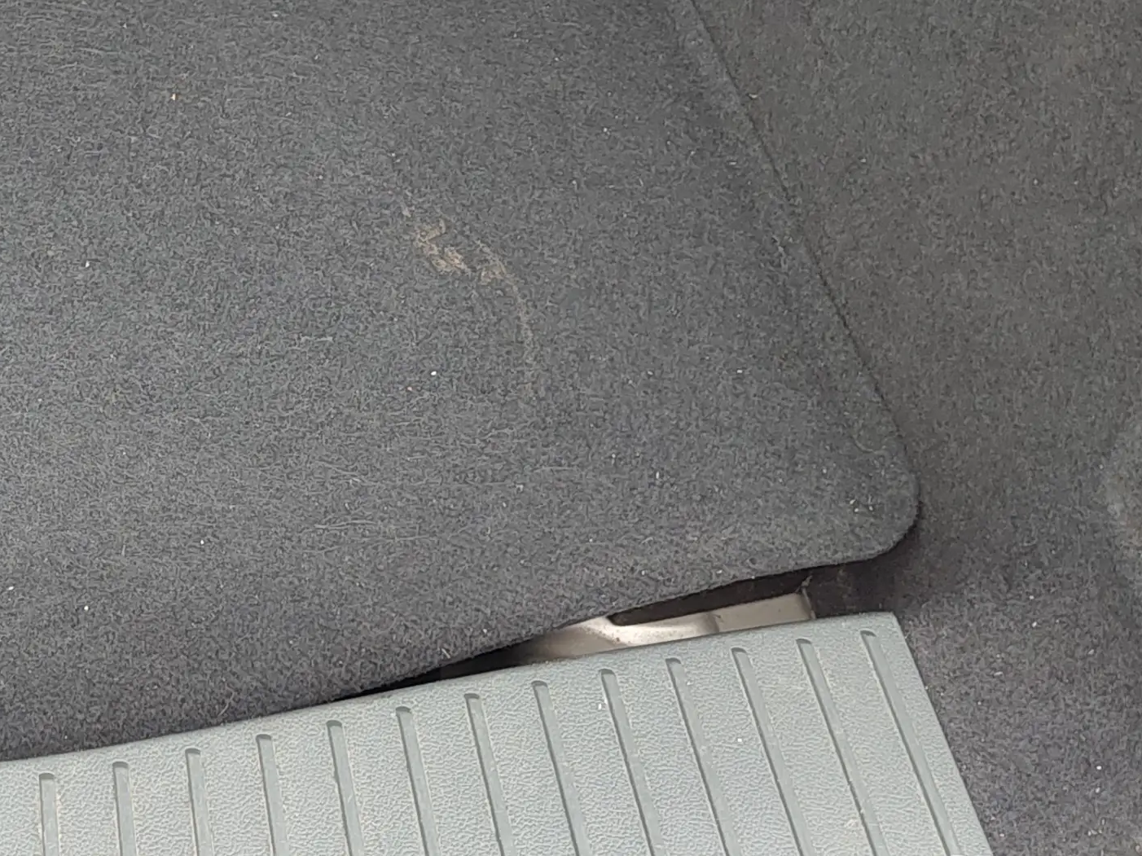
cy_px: -118
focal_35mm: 63
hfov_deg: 28.1
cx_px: -95
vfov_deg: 21.9
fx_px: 2078
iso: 220
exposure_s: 1/50
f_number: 1.8
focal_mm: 5.56
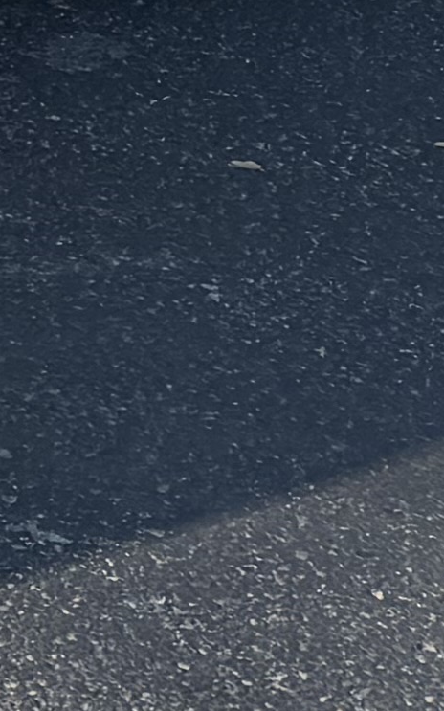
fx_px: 4107
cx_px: -1435
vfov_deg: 9.3
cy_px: -695
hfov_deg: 5.3
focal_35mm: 212
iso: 64
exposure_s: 1/1175
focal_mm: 5.96
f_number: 1.6
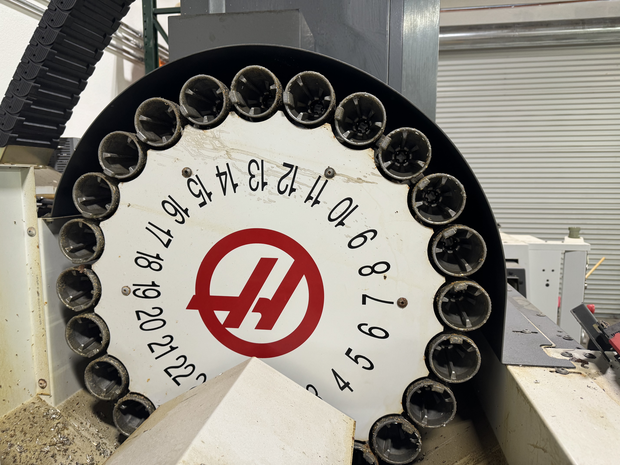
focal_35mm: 24
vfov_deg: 56.8
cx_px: 310
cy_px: 232
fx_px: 430
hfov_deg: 71.6
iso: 125
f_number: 1.78
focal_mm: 6.76
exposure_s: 1/60
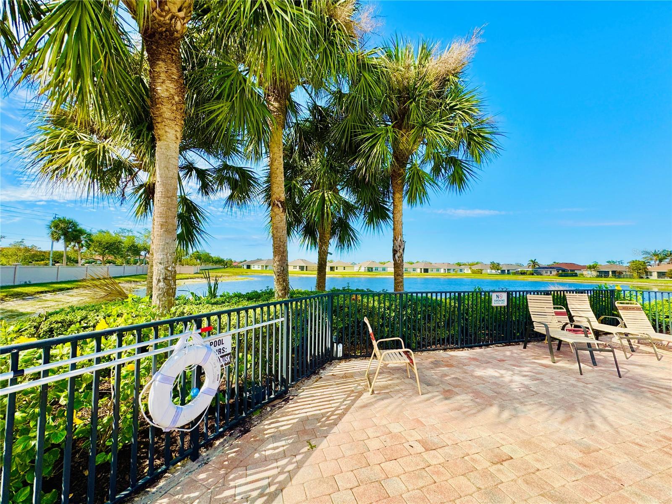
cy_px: 252
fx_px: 272
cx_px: 336
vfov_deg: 85.7
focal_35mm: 14
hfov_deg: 102.1
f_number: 2.2
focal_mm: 2.22
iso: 50
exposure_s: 1/1449
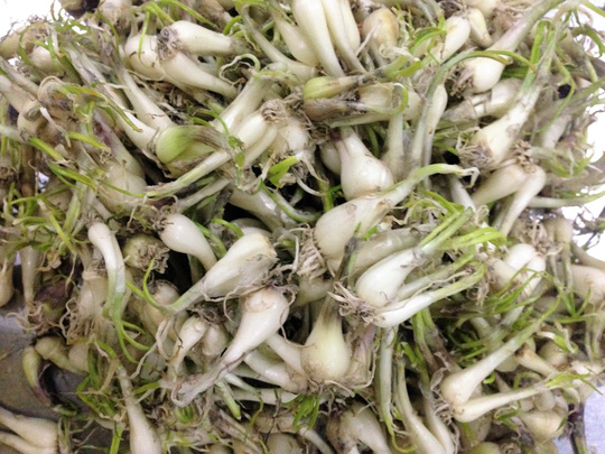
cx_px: 302
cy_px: 227
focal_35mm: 33
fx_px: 577
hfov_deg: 55.4
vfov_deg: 42.9
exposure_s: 1/15
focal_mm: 4.12
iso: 500
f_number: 2.4
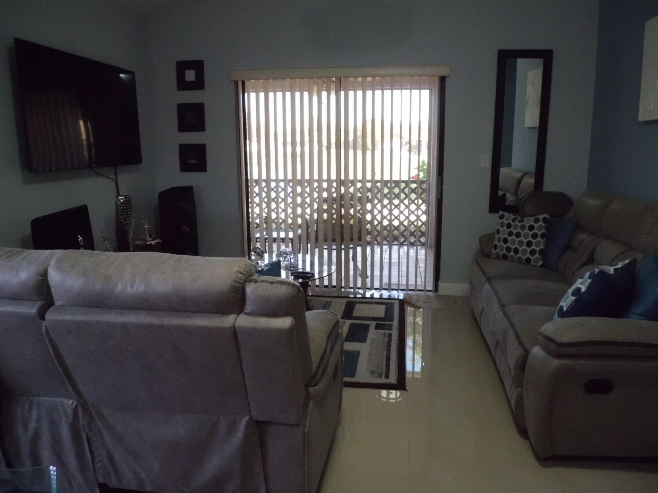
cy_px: 246
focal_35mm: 26
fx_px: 494
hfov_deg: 67.3
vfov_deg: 53.1
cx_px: 329
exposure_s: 1/60
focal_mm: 4.6
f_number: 3.2
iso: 800
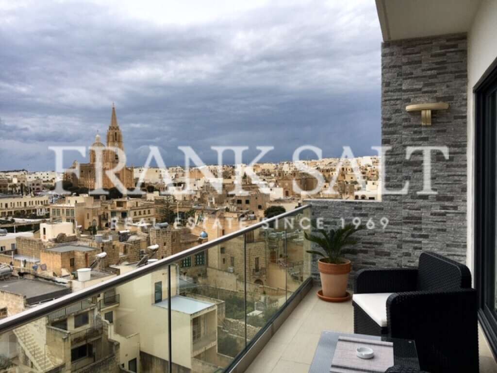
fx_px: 416
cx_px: 248
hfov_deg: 61.7
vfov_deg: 48.2
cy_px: 186
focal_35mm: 29
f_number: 2.2
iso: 25
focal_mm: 4.15
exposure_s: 1/1425
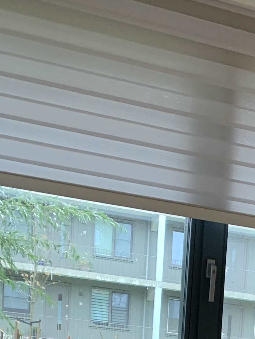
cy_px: 544
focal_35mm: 95
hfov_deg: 14.2
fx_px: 933
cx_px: 419
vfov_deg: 17.9
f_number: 1.8
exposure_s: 1/50
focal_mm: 4.25
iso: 100
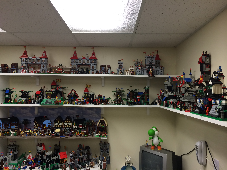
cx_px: 114
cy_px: 85
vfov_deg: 46.8
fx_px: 197
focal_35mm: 30
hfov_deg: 60.0
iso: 50
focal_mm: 4.12
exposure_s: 1/30
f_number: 2.2
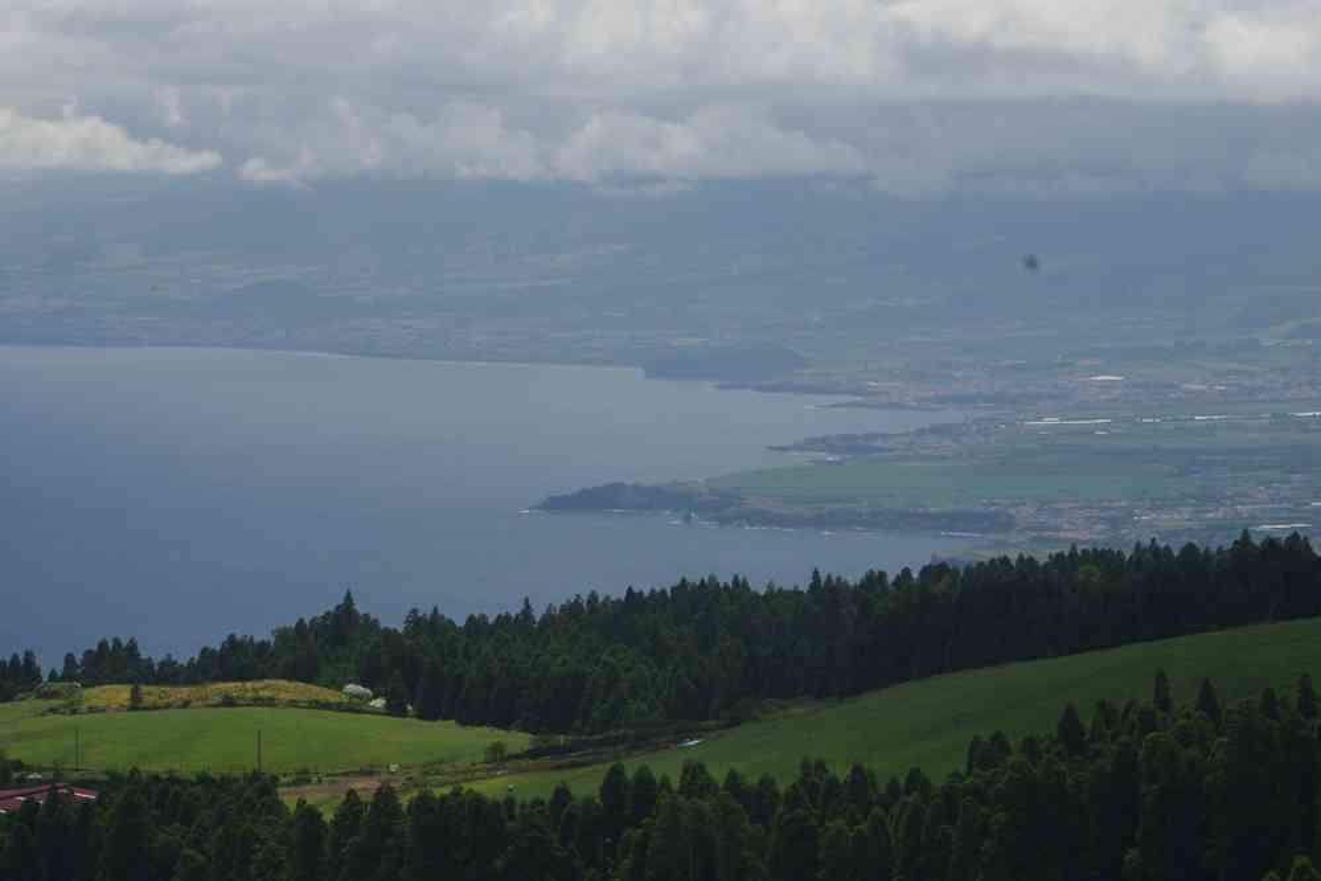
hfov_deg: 11.4
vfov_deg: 7.6
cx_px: 660
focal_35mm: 180
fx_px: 6604
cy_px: 440
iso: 200
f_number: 11
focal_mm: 120
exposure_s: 1/200
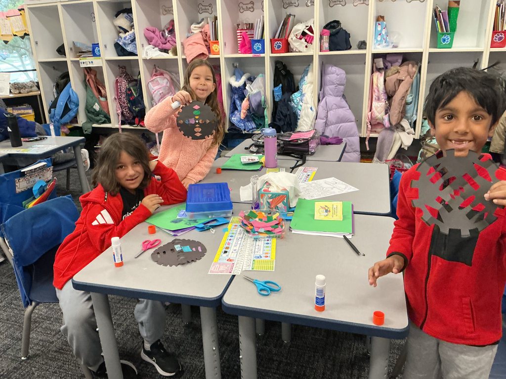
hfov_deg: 61.7
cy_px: 190
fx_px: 424
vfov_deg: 48.2
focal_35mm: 29
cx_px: 253
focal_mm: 3
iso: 320
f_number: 1.8
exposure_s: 1/40
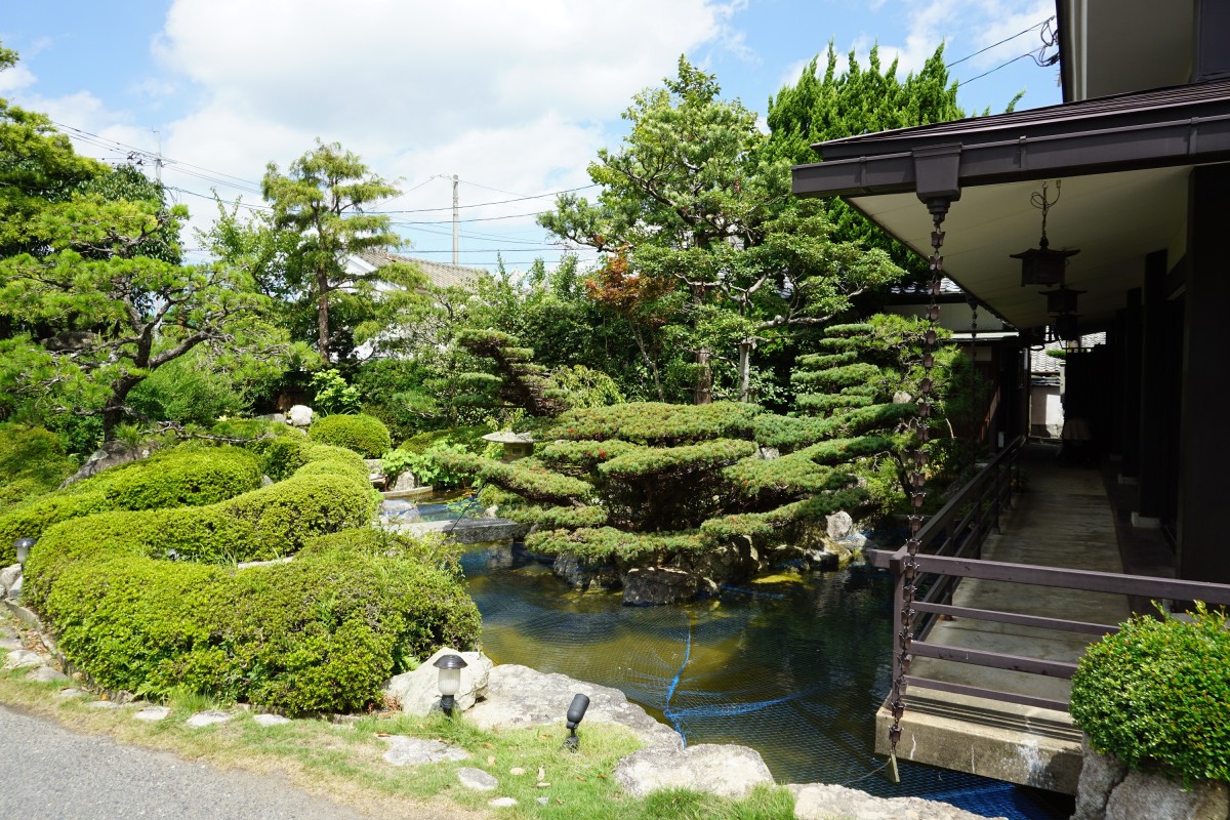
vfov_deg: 53.1
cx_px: 615
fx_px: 820
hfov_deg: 73.7
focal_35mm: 24
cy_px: 410
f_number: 9
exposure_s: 1/100
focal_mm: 16
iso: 100
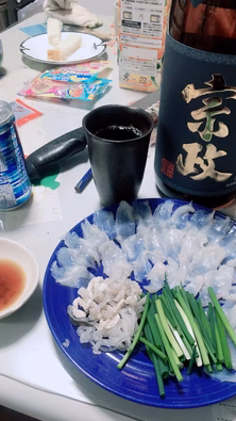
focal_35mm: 32
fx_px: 356
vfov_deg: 61.0
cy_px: 212
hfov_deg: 36.6
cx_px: 133
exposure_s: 1/30
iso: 80
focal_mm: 4.15
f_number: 2.2
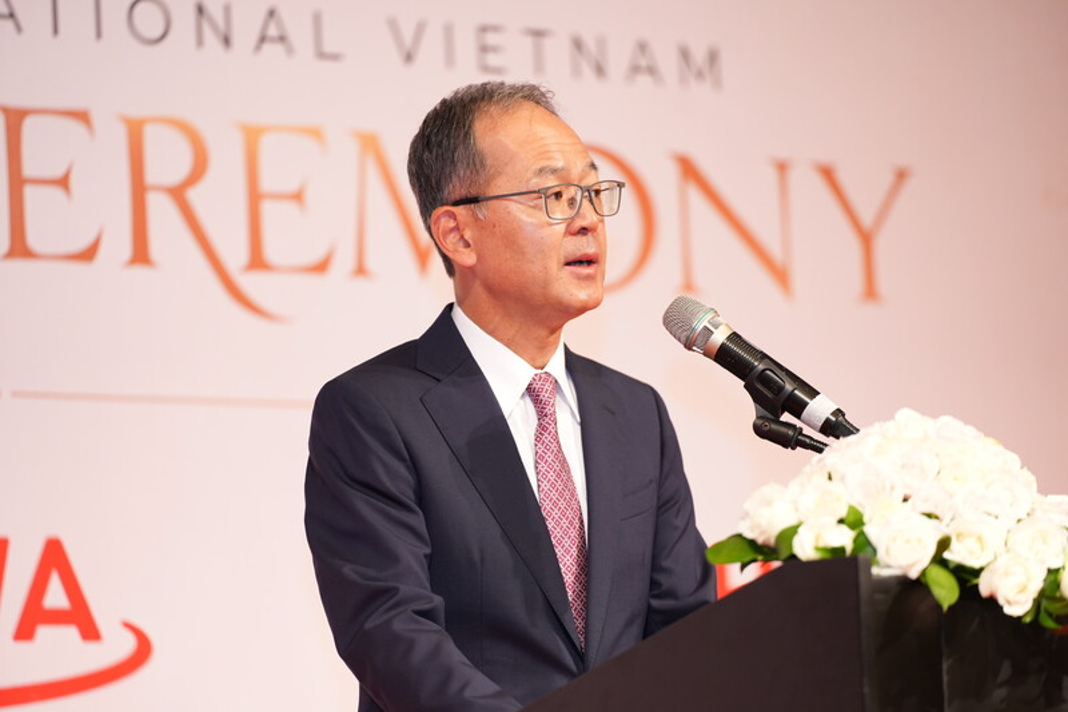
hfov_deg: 11.4
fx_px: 5339
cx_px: 534
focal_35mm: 180
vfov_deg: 7.6
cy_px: 356
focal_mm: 180
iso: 800
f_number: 2.8
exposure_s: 1/160
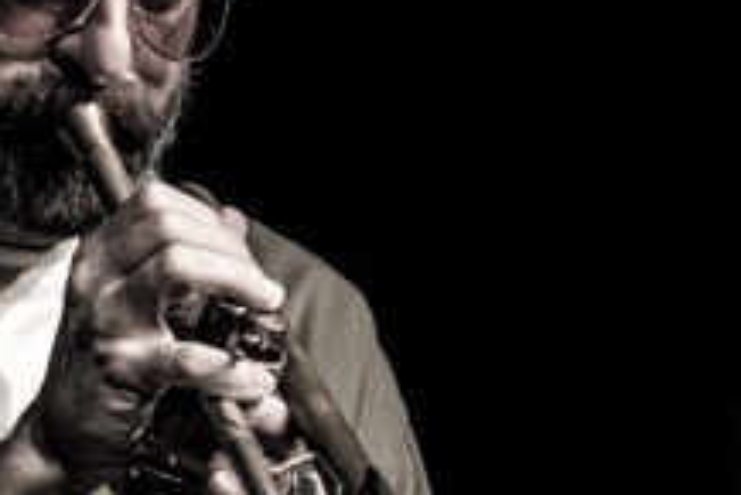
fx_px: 9783
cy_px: 111
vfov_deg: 2.9
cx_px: -316
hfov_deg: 4.3
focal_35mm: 475
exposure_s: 1/250
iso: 1600
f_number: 4
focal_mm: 135
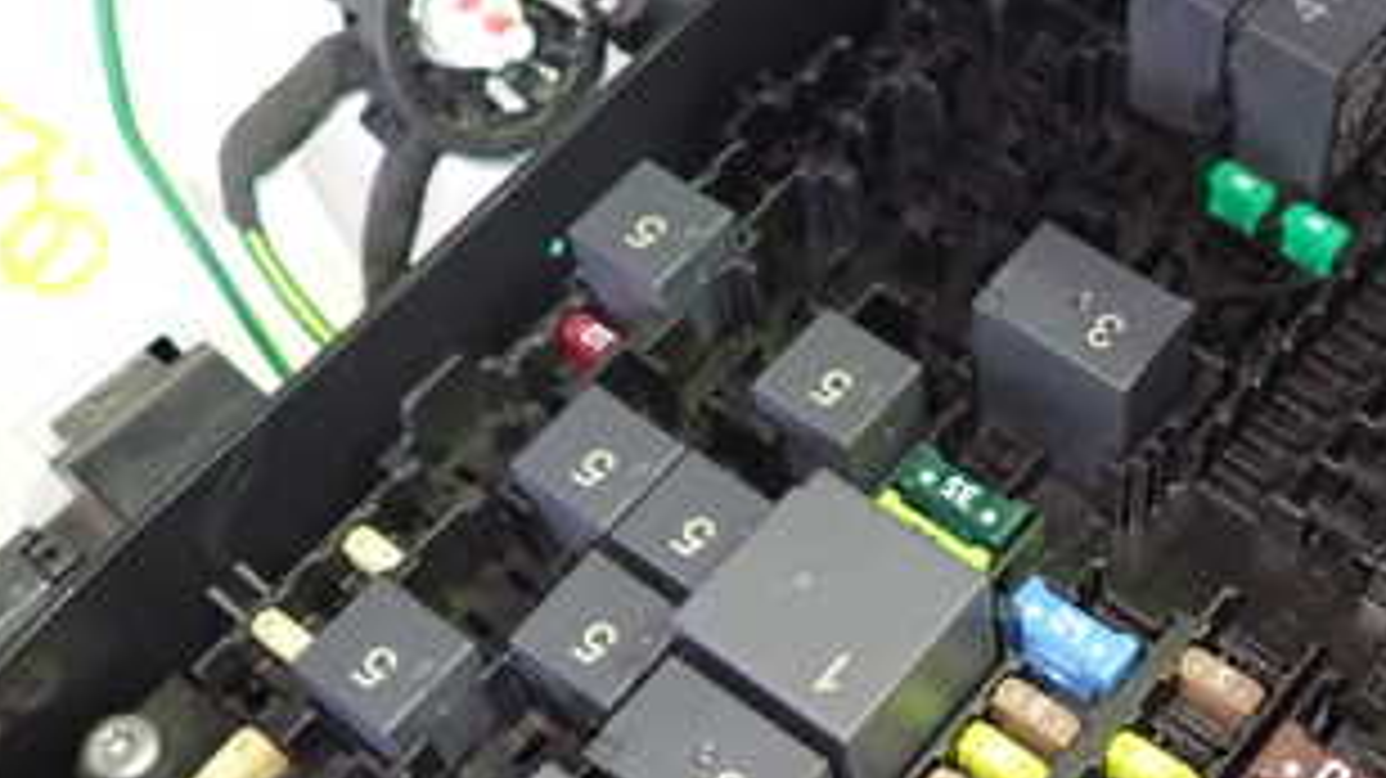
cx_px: 1026
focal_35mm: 53
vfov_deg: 21.9
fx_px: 1947
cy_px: 756
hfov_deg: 38.3
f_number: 2
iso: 640
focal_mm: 4.5
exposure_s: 1/30
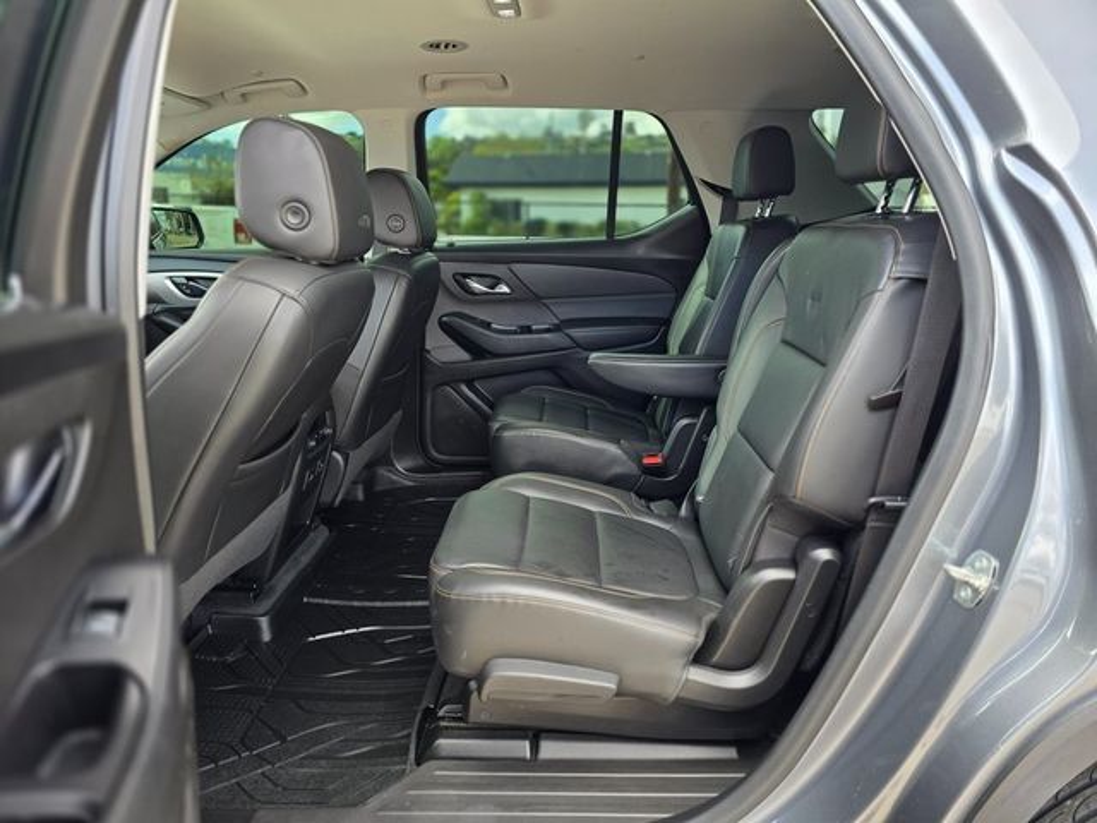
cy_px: 412
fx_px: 729
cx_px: 548
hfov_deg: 73.9
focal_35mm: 23
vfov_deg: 58.9
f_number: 1.7
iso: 64
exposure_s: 1/180
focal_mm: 6.3
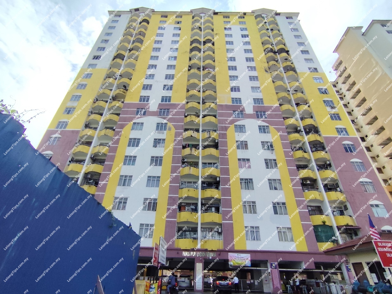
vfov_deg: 78.1
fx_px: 181
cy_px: 147
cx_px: 196
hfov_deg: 94.5
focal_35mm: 16
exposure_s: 1/2492
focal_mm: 1.65
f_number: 2.2
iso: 50
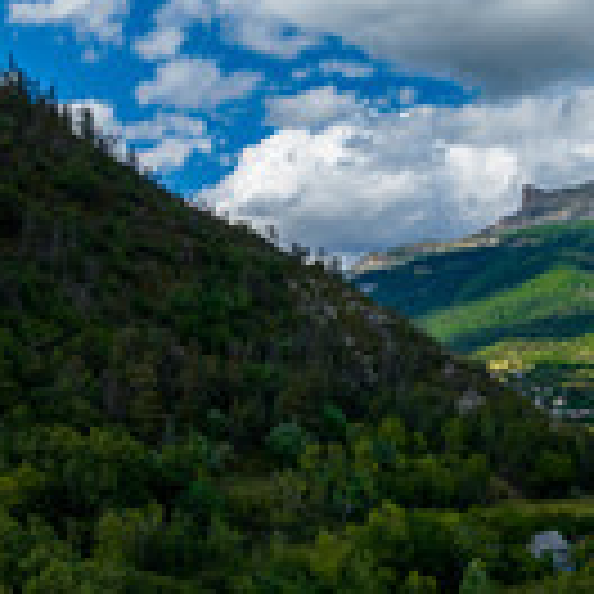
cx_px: 824
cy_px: 446
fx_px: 1165
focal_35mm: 60
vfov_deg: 28.2
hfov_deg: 24.1
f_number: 11
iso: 200
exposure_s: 1/200
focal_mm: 12.3
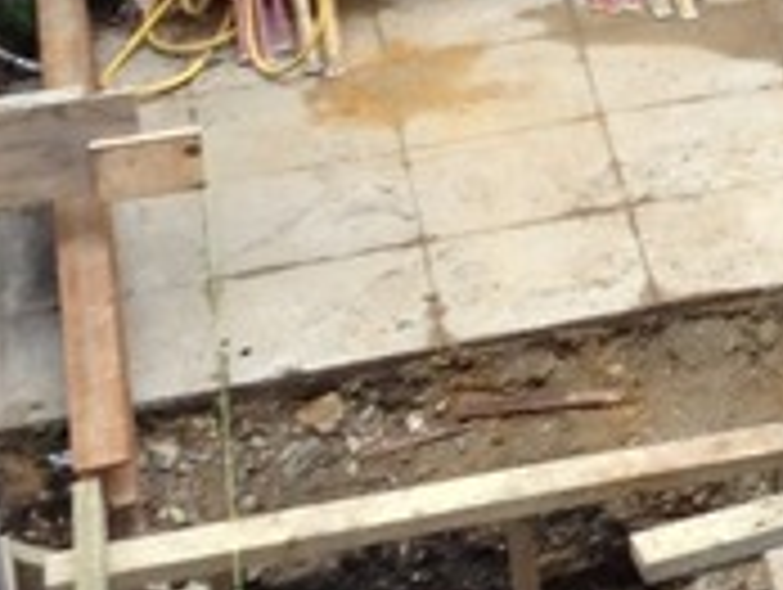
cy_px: -23
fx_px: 4553
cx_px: 1130
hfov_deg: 9.6
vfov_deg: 7.4
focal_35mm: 201
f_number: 2.4
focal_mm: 4.28
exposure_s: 1/40
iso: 64
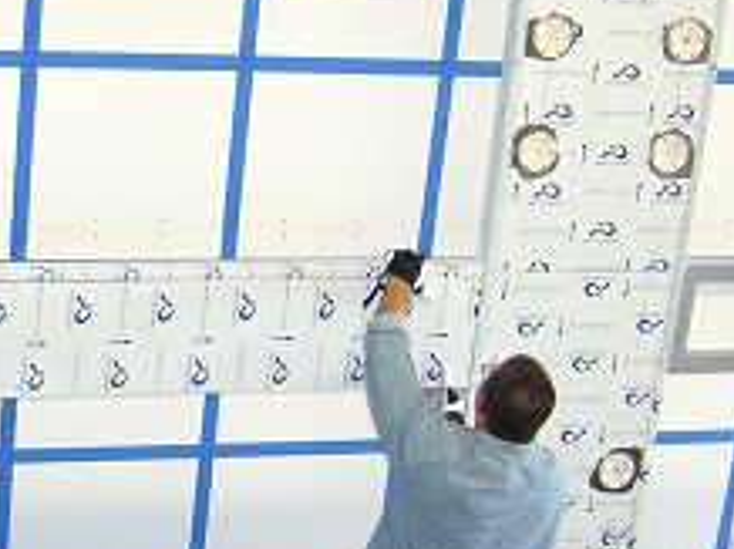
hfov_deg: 20.5
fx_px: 2012
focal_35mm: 95
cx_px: 205
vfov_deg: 15.5
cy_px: 241
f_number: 2.8
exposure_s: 1/64.5
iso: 100
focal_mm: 6
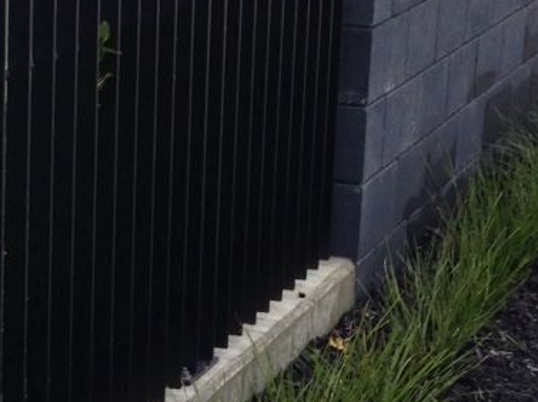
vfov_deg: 10.4
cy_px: 178
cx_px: -133
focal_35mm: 143
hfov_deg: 13.4
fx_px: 2220
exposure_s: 1/376
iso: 50
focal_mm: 4.12
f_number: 2.4
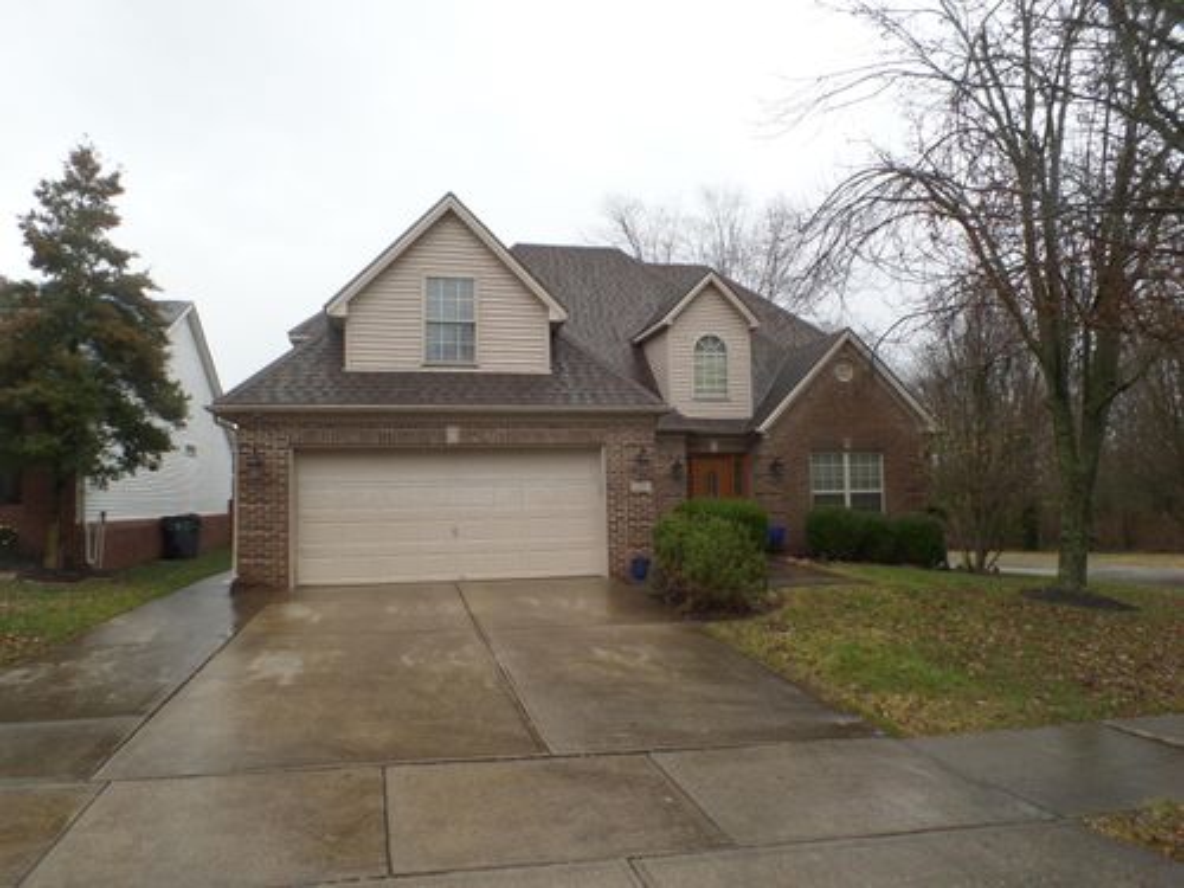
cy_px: 444
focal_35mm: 23
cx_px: 592
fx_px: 787
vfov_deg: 58.9
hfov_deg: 73.9
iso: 100
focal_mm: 4.1
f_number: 3.5
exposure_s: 1/90
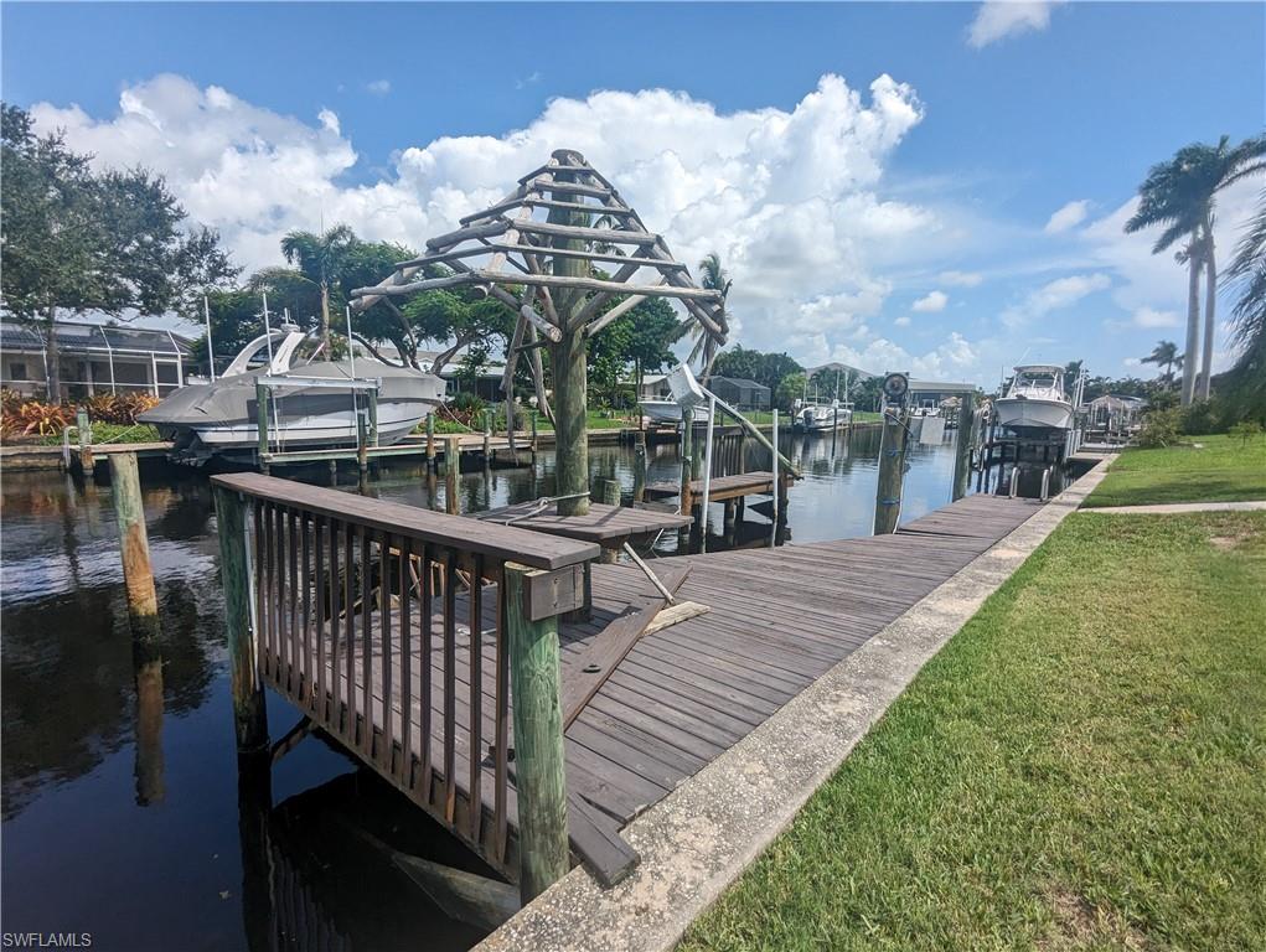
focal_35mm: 16
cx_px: 633
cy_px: 476
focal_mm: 2.35
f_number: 2.2
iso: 53
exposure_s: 1/2268
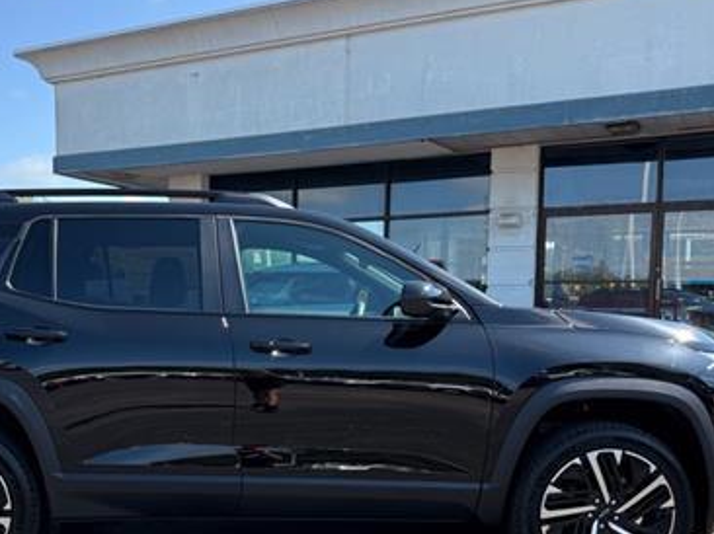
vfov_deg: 33.8
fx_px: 866
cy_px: 382
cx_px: 250
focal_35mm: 42
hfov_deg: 44.3
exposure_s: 1/1770
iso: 100
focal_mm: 6.76
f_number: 1.78
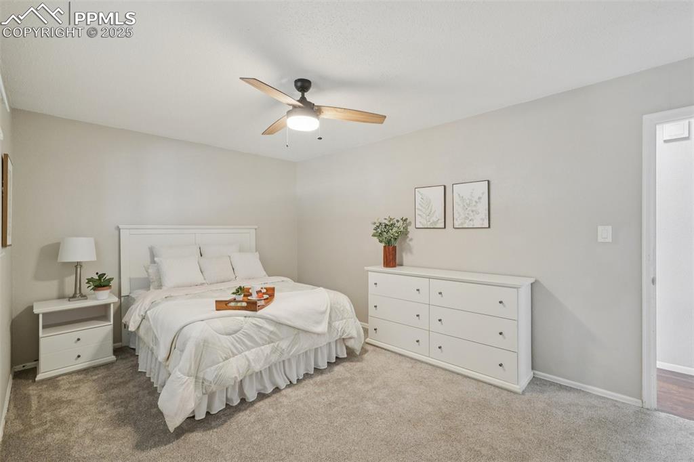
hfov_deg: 100.4
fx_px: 289
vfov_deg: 77.3
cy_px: 231
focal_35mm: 15
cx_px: 347
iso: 400
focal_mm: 10
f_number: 8
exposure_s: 1/2
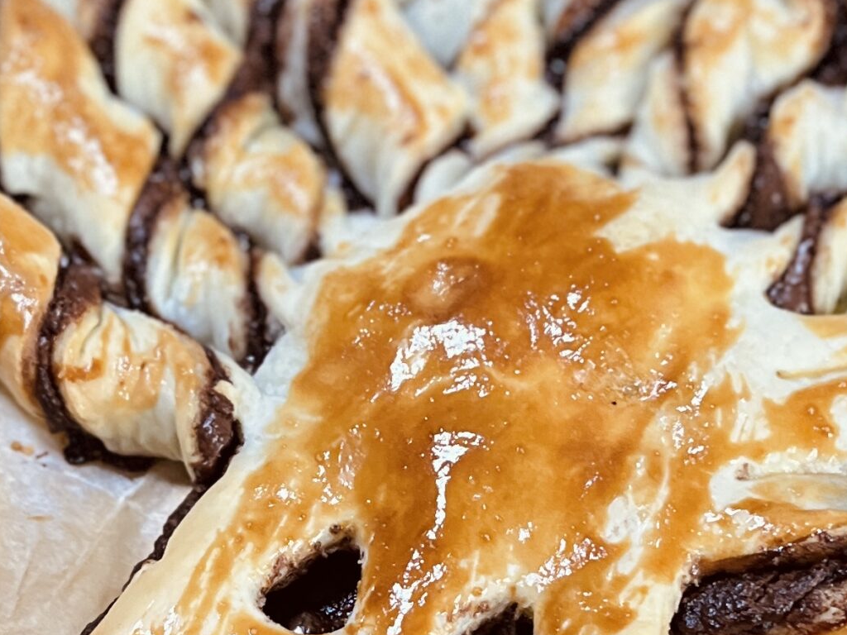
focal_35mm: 65
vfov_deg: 22.5
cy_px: 403
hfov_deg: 29.6
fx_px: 1590
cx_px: 567
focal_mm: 5.1
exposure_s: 1/50
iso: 400
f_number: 1.6
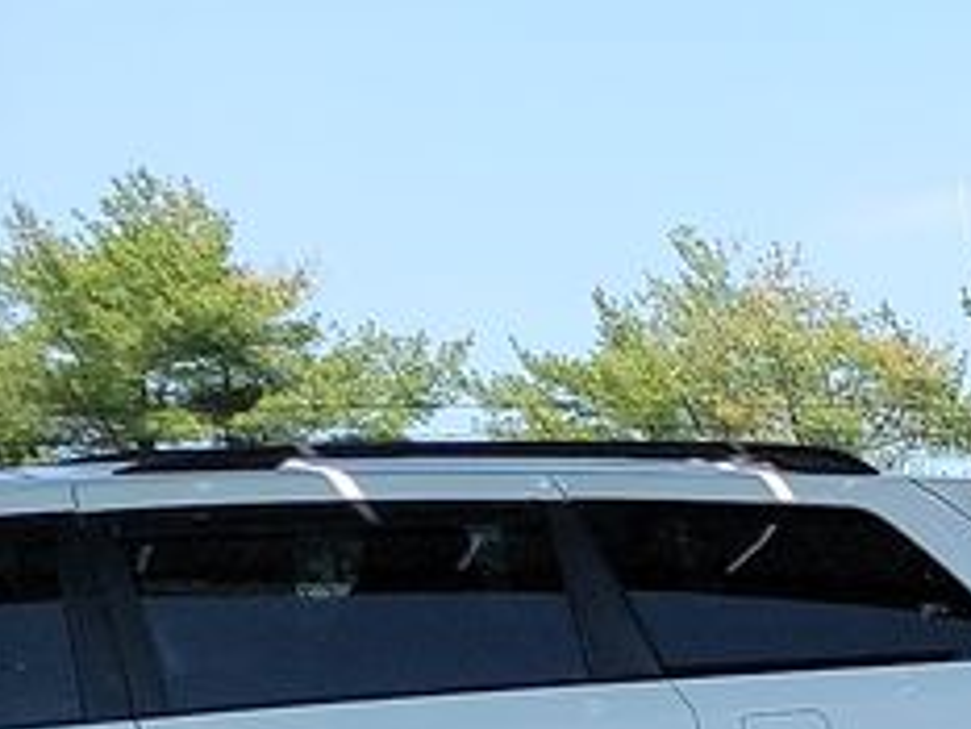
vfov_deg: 8.3
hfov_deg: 8.7
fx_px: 4631
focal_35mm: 165
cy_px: 1741
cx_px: 3326
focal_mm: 6.7
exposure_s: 1/352
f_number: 1.8
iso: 50
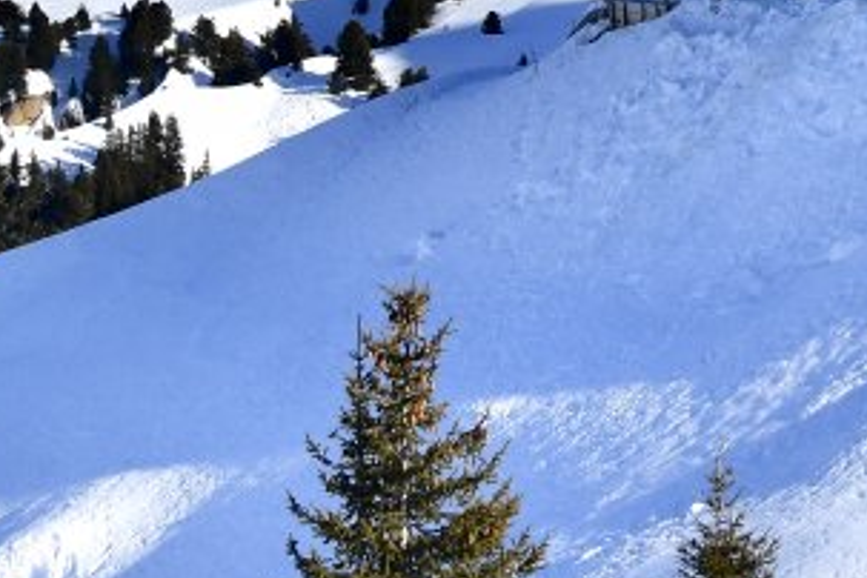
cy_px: -330
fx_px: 7875
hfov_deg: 6.2
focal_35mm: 327
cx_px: 1242
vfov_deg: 4.2
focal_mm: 62
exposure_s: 1/4000
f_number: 5
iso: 500
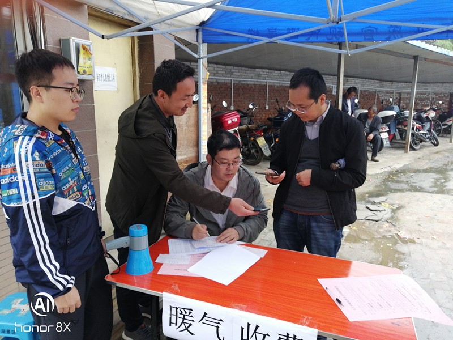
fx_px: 353
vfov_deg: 51.4
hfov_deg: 65.3
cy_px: 170
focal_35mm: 27
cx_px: 226
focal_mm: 3.88
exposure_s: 1/100
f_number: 1.8
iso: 80
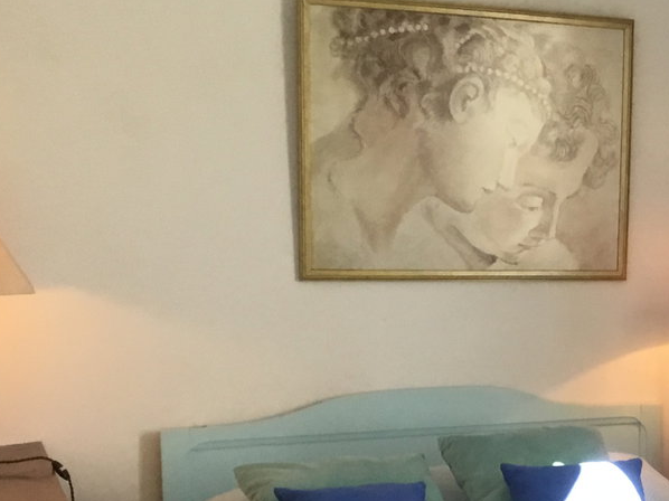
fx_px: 1603
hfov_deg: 22.5
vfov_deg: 17.6
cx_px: 699
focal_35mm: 83
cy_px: 426
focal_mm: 3.3
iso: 64
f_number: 2.4
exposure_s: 1/33
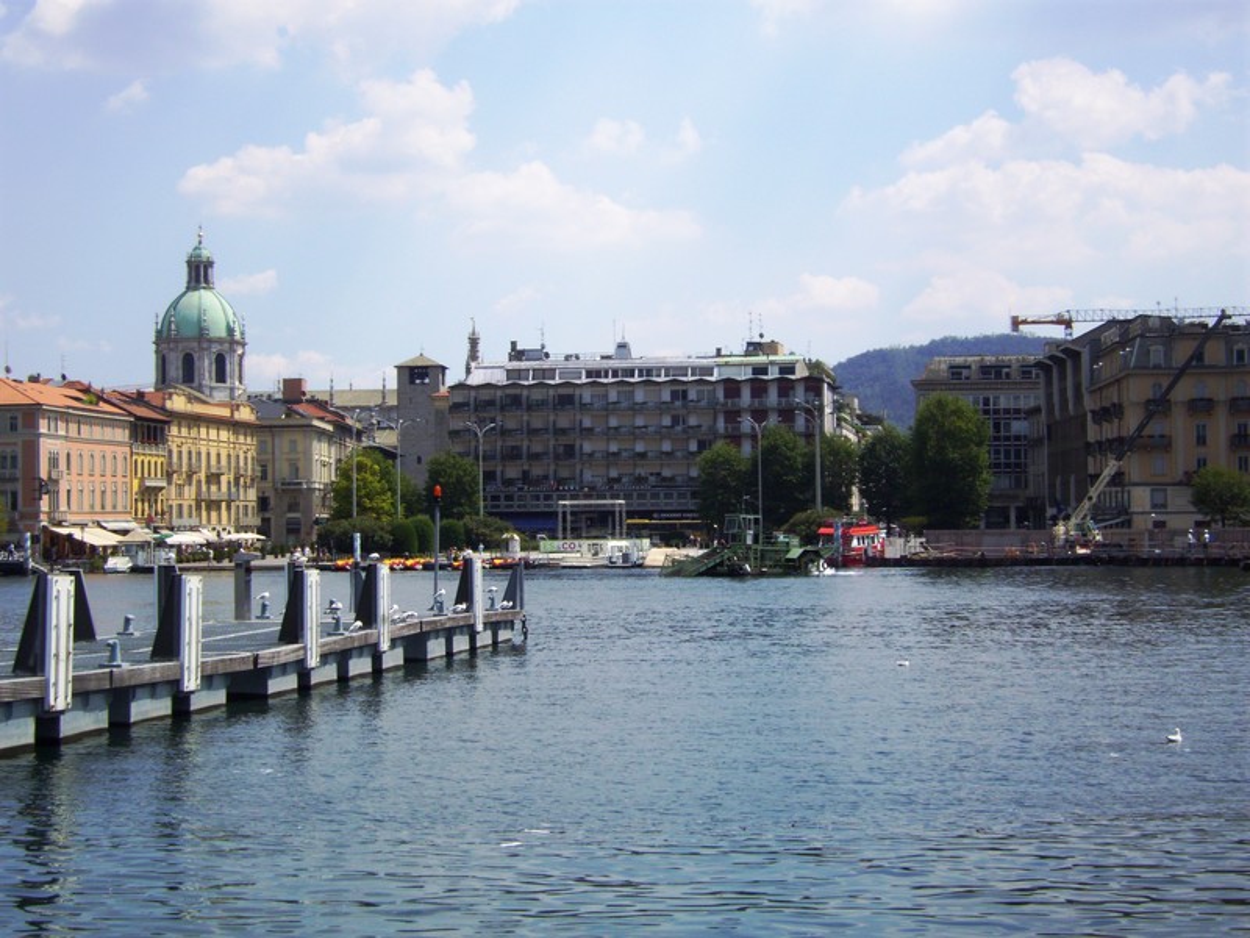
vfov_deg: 23.7
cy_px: 469
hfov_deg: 31.2
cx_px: 625
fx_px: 2239
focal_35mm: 62
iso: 80
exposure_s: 1/160
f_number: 8
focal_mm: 11
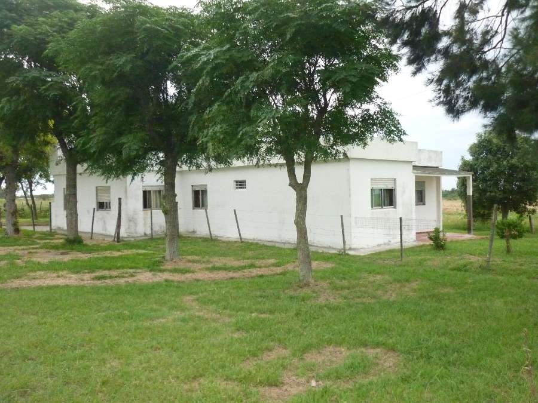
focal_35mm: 33
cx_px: 269
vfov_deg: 42.9
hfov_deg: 55.4
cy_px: 202
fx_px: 513
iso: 800
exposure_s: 1/500
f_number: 8
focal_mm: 5.5
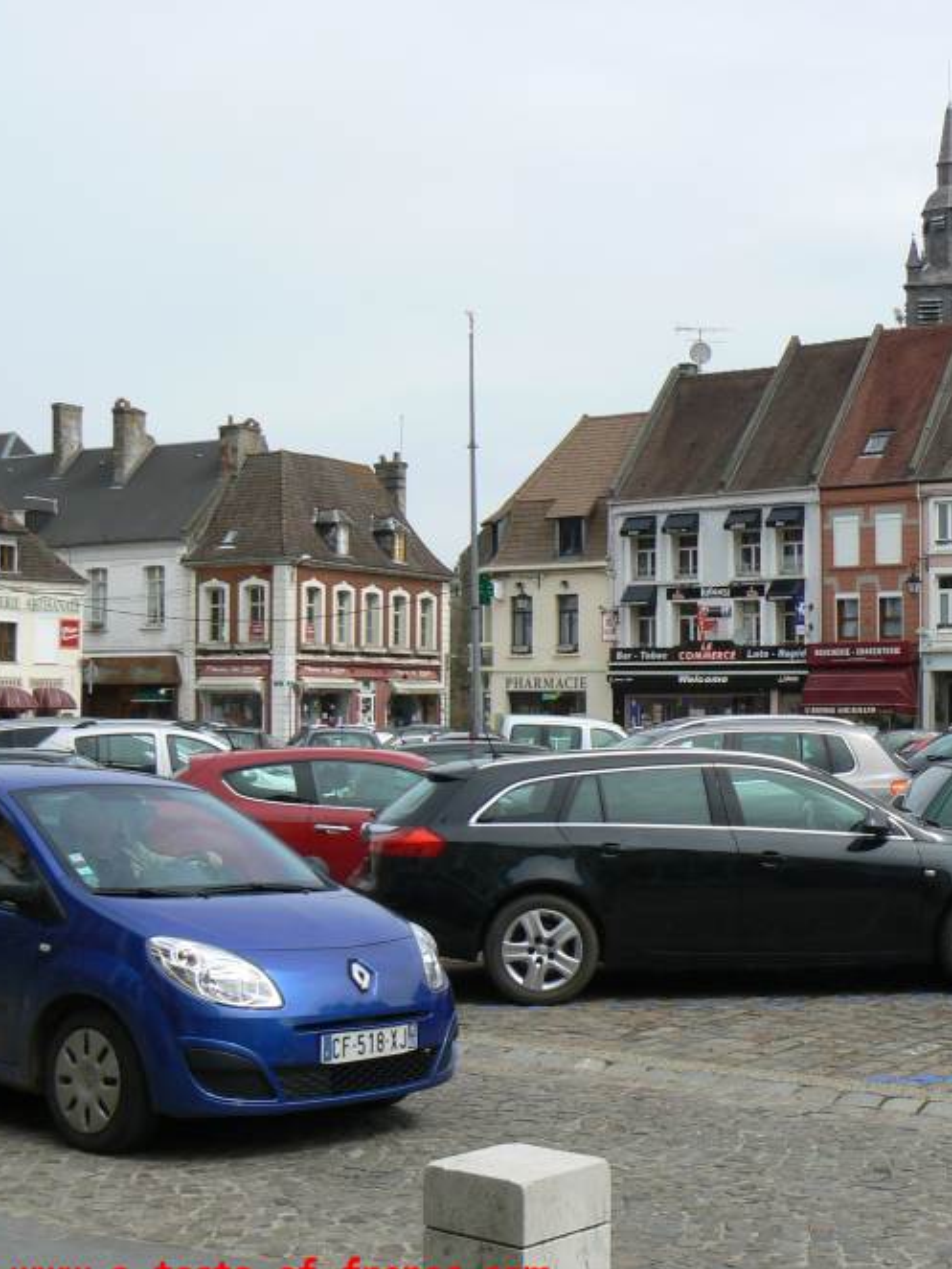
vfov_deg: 36.2
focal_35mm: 53
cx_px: 655
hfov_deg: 27.3
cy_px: 645
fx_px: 1942
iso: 80
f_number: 6.3
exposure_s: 1/500
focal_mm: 6.5
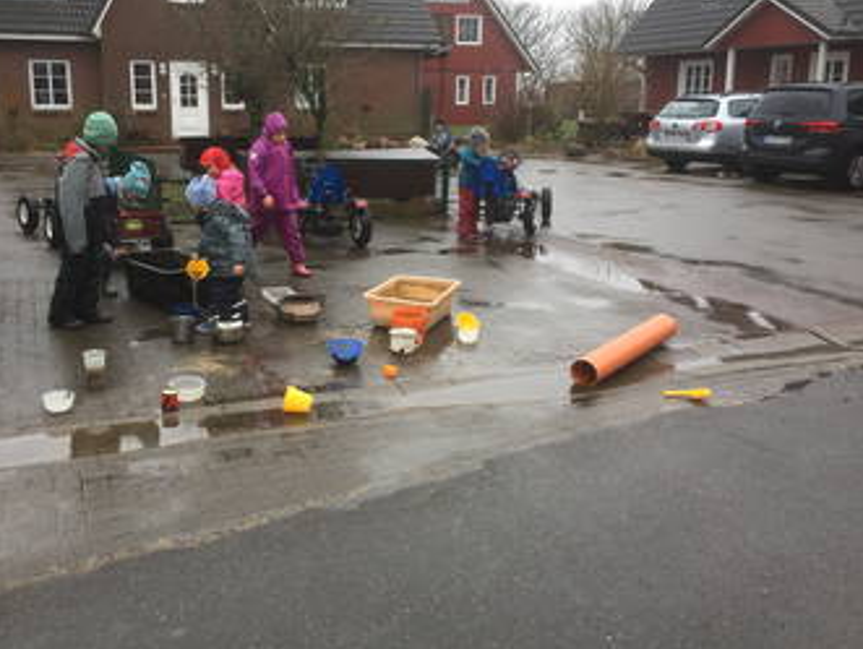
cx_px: 347
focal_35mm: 35
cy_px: 276
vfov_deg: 40.7
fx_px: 874
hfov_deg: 52.2
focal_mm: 4.15
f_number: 2.2
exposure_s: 1/100
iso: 32
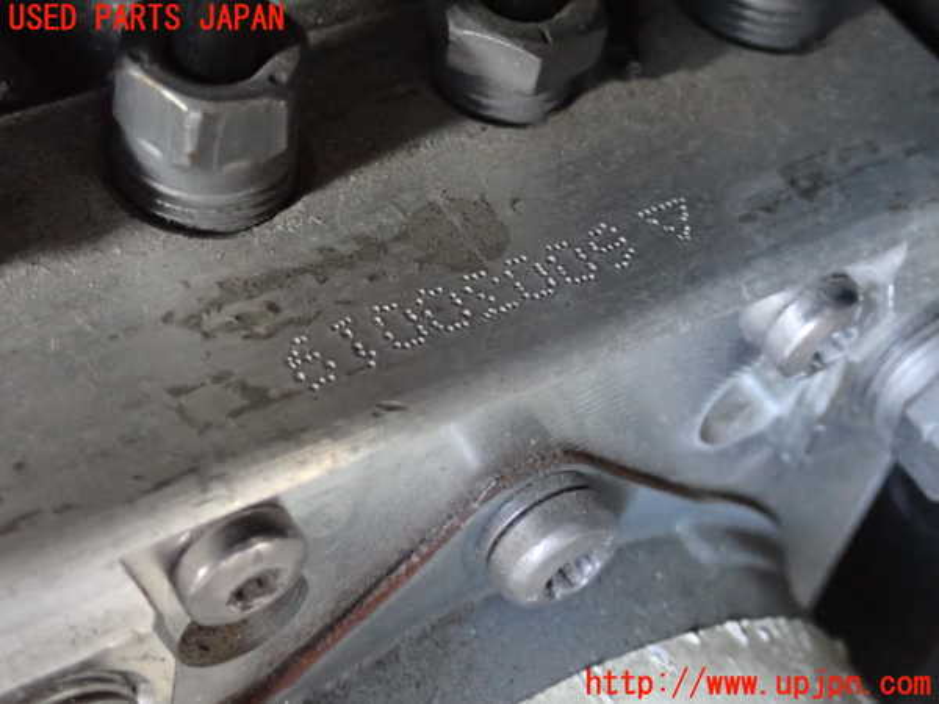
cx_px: 470
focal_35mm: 67
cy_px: 352
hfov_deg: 29.0
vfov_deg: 21.9
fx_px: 1817
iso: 4000
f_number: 3.8
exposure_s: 1/40
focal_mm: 11.88
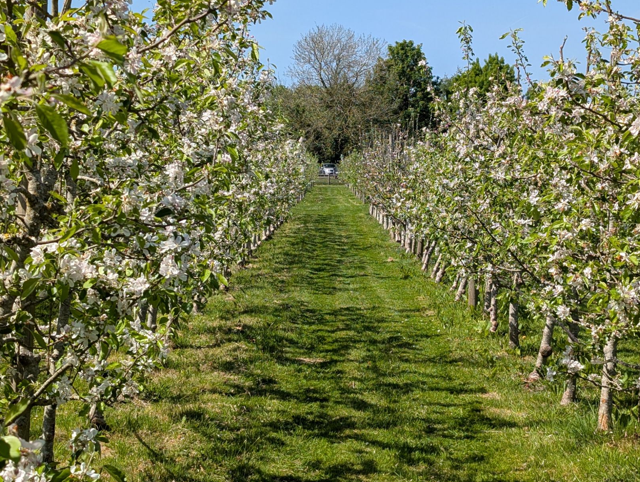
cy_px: 201
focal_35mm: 61
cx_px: 358
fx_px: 1129
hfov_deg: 31.6
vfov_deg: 24.1
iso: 19
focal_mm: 6.9
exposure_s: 1/802
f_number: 1.68
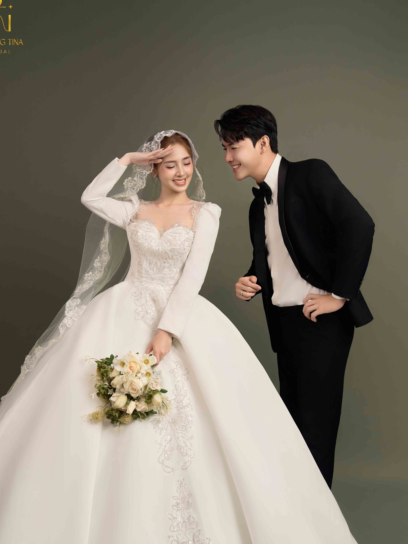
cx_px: 193
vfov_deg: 36.0
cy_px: 326
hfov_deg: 27.5
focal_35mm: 53
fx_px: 833
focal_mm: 43
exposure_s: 1/125
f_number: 3.2
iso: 500
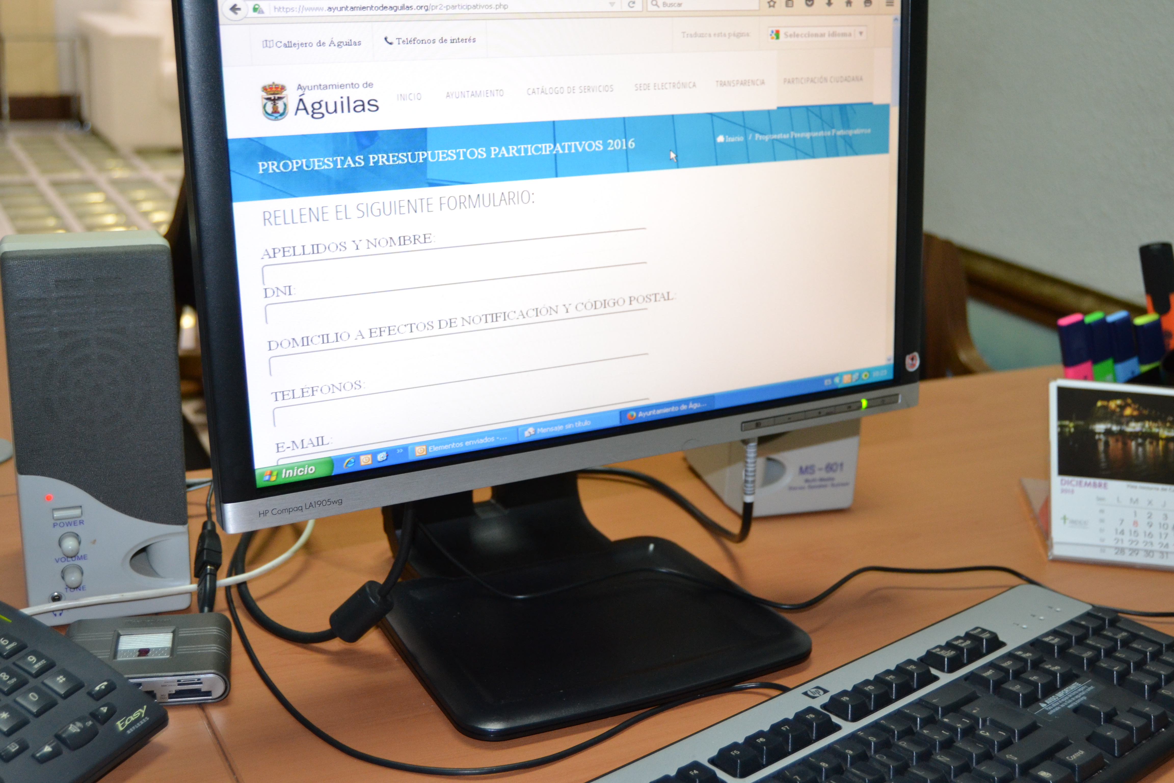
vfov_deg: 31.9
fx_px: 1370
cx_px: 587
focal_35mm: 42
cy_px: 392
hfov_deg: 46.4
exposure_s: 1/60
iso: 1100
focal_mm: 28
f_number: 4
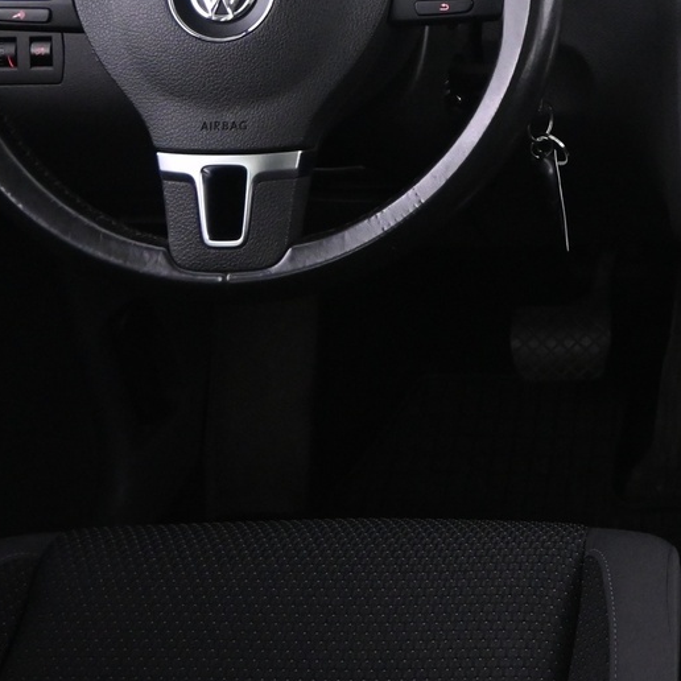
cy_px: 46
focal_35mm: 64
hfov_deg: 24.1
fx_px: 1424
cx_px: 843
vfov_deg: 25.9
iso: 2500
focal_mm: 16
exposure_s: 1/25
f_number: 3.5
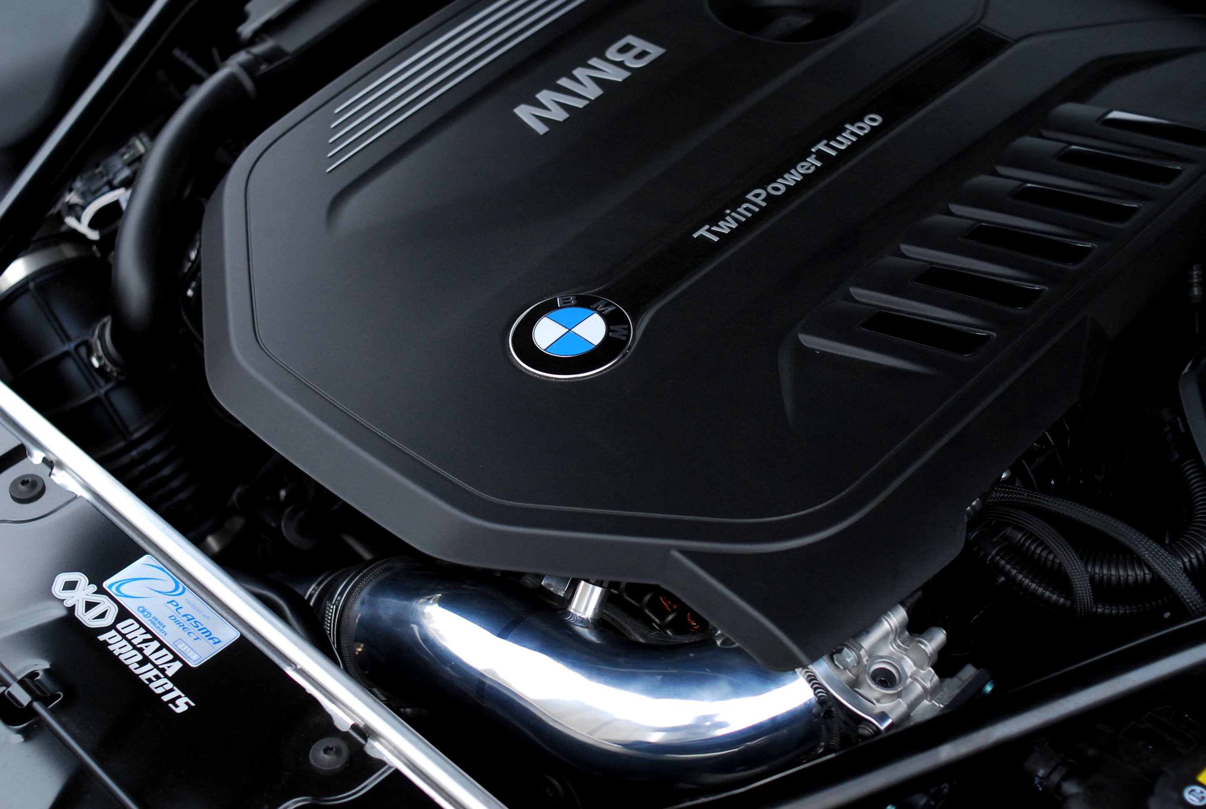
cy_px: 404
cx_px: 603
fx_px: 1762
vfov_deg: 25.9
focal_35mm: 52
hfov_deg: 37.8
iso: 400
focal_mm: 35
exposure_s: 1/400
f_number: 3.2
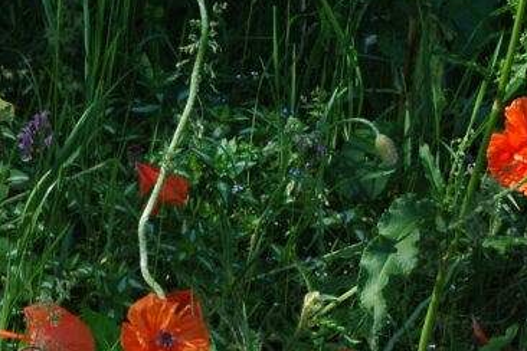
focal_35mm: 218
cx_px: -12
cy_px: 290
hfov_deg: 9.4
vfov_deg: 6.3
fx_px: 3191
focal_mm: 52
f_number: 5.6
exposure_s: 1/125
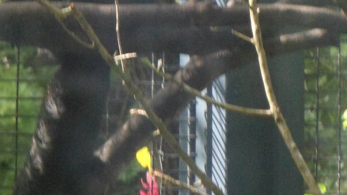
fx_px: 5836
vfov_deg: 1.9
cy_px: 14
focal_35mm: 634
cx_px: 94
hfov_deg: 3.4
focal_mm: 46.8
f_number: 5.9
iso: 400
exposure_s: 1/60
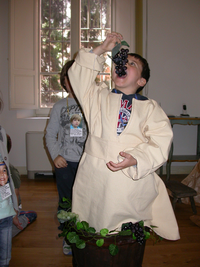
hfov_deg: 37.7
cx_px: 100
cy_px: 134
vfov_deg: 49.0
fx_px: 293
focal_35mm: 38
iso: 100
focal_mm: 7.85
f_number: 2.6
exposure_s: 1/60
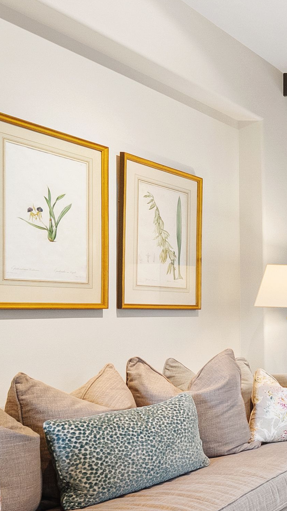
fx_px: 568
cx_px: 608
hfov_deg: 17.5
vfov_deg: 48.2
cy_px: 297
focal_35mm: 42
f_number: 9
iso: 800
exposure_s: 1/20
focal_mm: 14
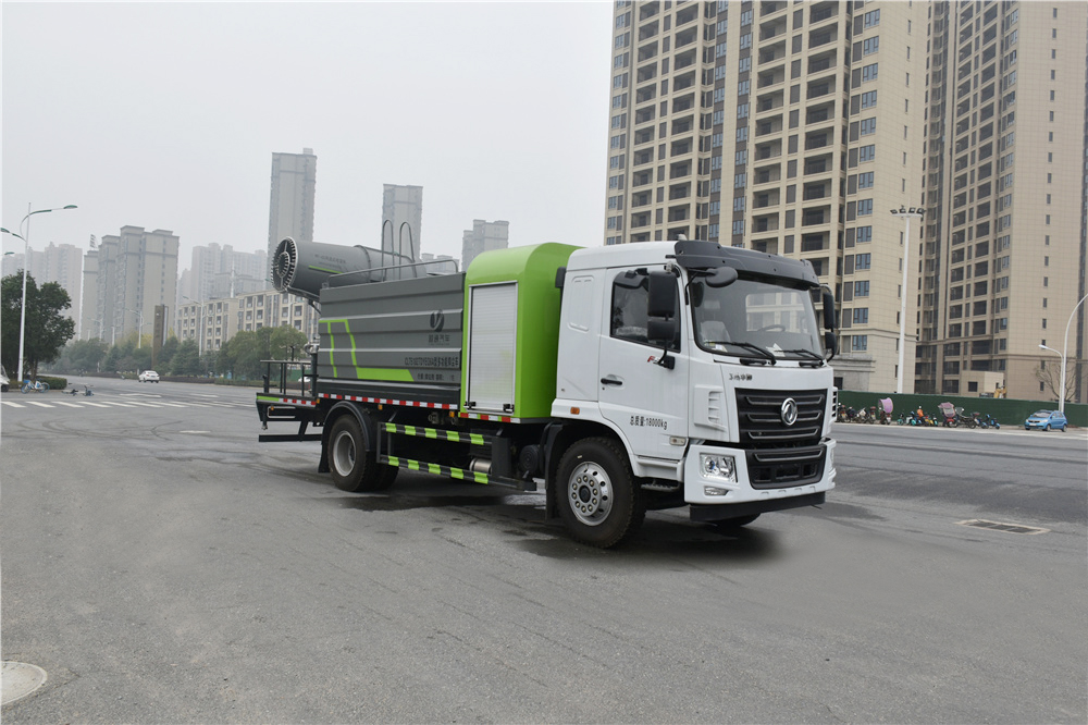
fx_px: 816
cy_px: 362
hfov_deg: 67.4
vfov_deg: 47.9
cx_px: 544
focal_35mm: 27
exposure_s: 1/250
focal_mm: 18
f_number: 8
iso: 180
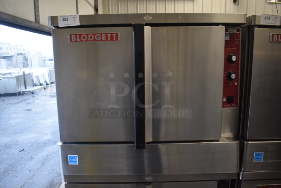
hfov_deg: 67.3
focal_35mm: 27
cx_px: 140
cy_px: 94
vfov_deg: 48.0
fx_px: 211
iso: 1250
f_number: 3.5
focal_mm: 18
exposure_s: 1/125
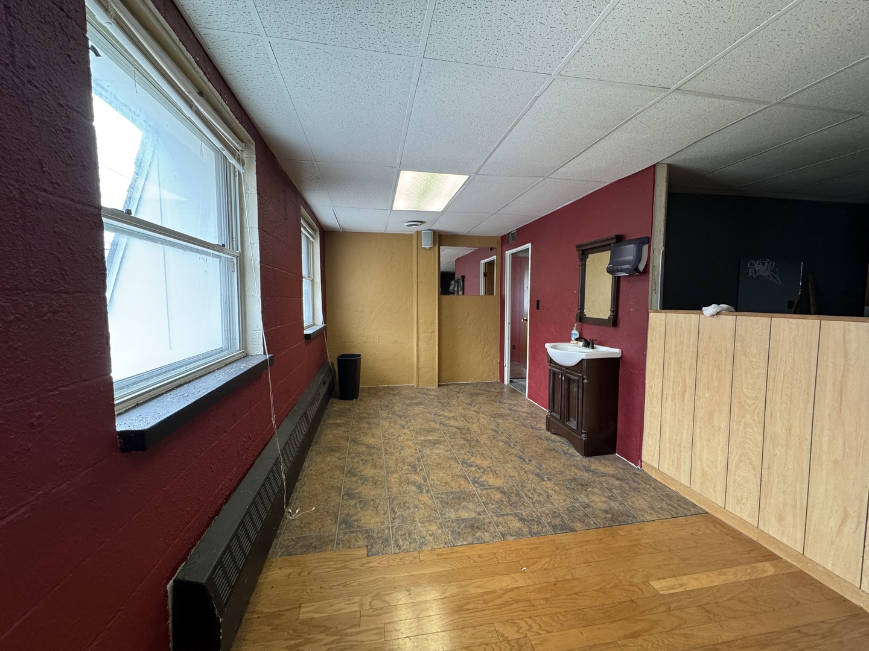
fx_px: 351
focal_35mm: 14
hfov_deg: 102.1
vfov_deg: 85.7
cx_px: 434
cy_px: 326
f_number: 2.2
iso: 250
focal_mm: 2.22
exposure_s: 1/60
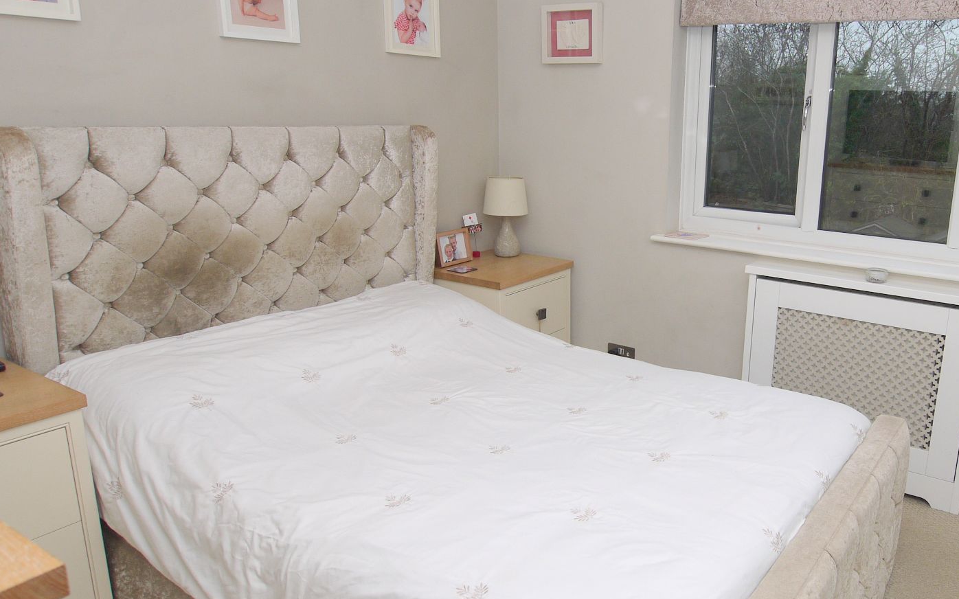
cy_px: 284
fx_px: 732
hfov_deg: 64.5
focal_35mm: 28
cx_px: 648
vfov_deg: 44.5
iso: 100
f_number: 4
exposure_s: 1/60
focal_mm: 9
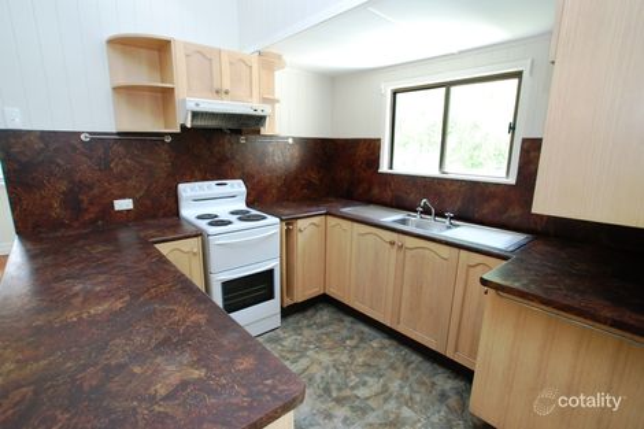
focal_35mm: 16
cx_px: 322
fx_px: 295
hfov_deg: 95.0
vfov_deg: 72.0
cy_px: 214
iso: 200
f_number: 4.5
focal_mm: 11
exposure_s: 1/13
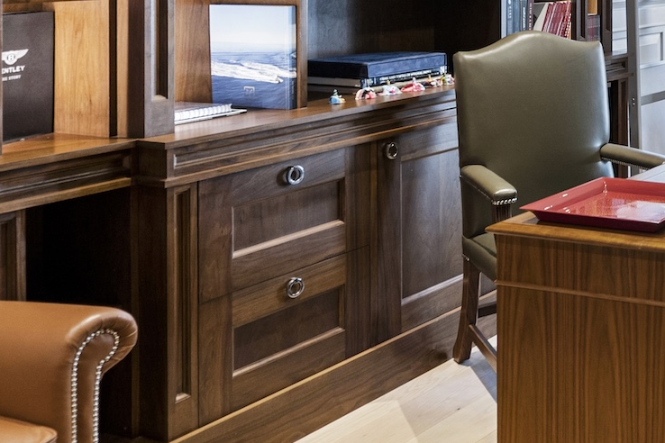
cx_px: 888
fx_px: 960
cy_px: -42
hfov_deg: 29.7
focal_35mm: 52
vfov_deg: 24.3
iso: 500
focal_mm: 16
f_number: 4
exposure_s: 1/6
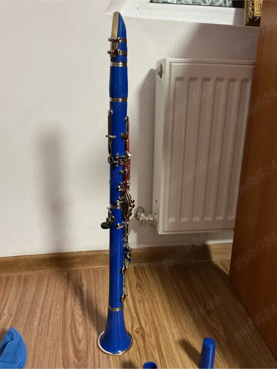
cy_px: 184
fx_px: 310
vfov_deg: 61.7
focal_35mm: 29
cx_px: 138
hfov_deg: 48.2
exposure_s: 1/40
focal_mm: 3
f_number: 1.8
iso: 320
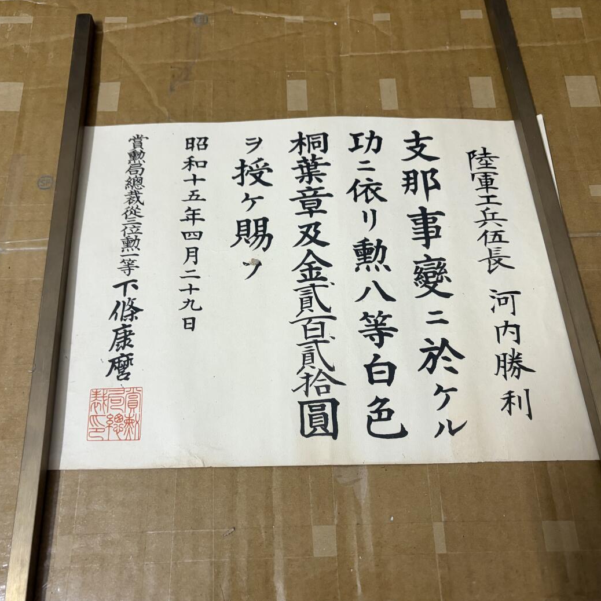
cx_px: 289
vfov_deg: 52.5
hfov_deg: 52.5
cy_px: 300
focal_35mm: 31
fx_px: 609
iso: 250
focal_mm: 5.96
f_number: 1.6
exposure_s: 1/50
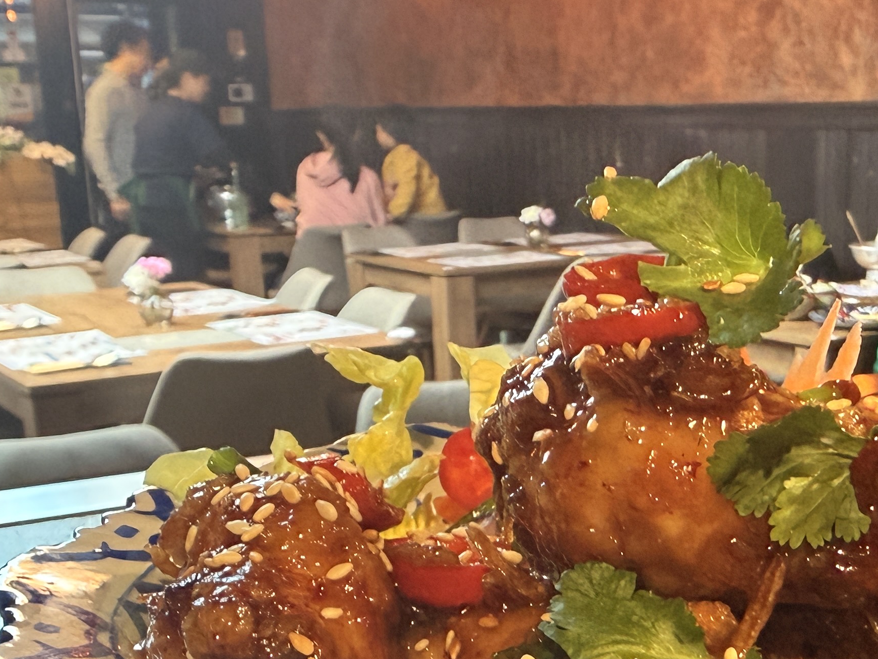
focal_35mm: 56
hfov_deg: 33.0
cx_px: 742
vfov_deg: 25.6
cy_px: 531
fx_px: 1420
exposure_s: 1/50
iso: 400
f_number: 2.2
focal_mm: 2.22
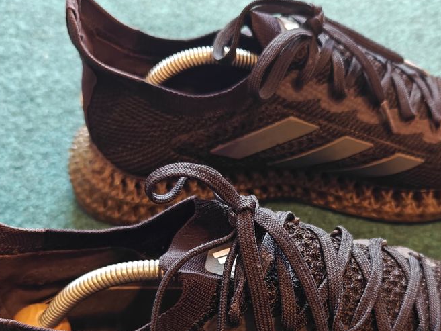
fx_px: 535
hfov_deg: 44.6
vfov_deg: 33.4
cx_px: 264
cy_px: 261
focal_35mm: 42
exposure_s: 1/50
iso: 800
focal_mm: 6.06
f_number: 1.6
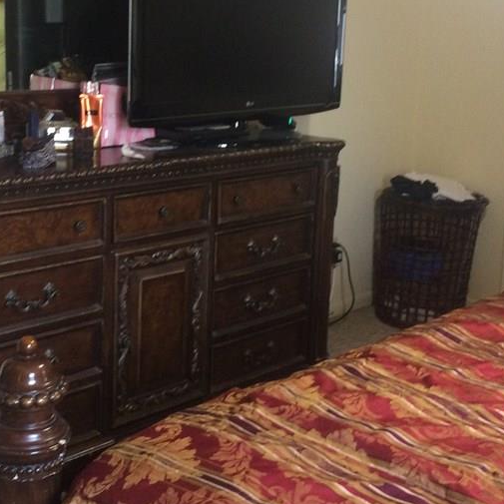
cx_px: 183
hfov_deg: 32.6
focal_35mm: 52
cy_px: 157
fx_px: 857
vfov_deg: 32.4
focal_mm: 4.15
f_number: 2.2
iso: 250
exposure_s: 1/30
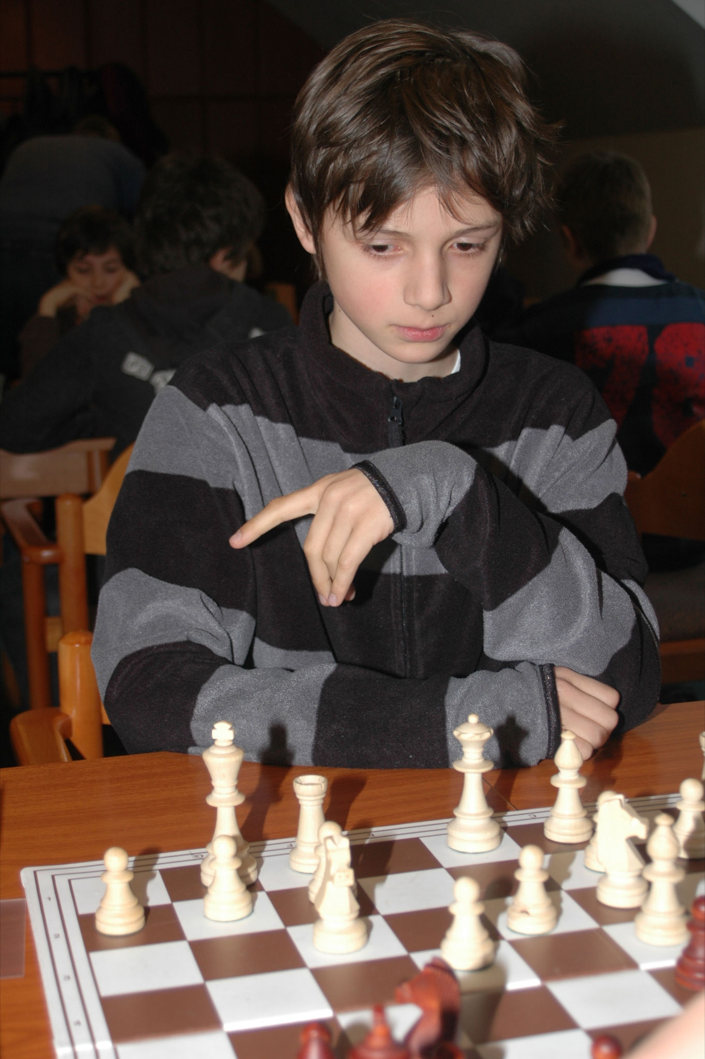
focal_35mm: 60
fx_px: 1765
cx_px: 352
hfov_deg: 22.6
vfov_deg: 33.4
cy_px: 530
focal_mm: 40
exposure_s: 1/60
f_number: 5.3
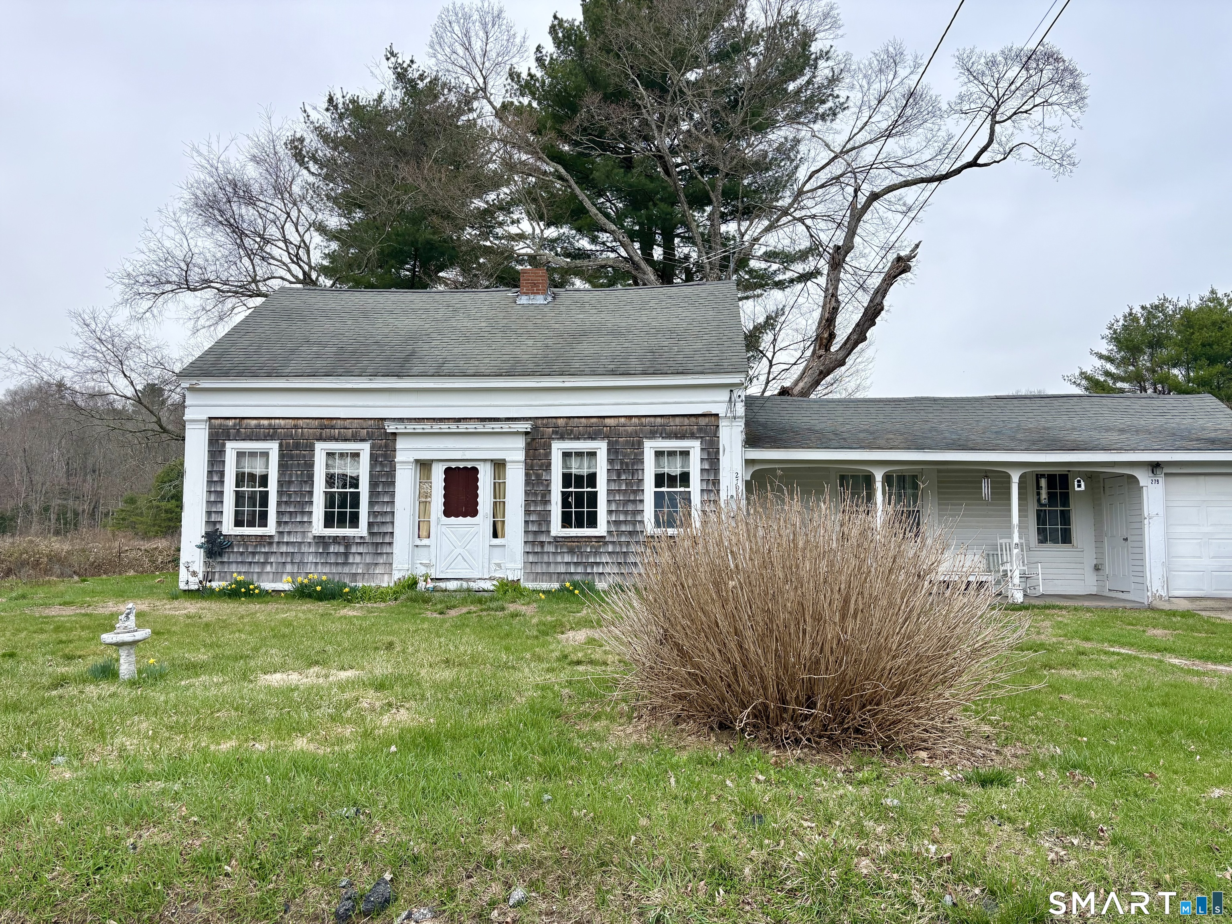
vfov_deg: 53.1
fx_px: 925
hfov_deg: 67.3
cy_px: 462
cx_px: 616
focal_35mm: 26
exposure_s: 1/884
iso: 50
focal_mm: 5.96
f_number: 1.6
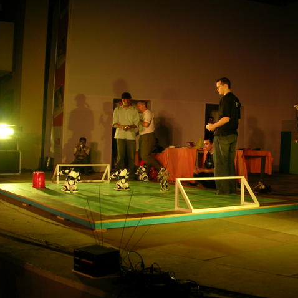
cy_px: 149
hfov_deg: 37.4
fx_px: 438
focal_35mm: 45
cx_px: 180
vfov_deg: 37.6
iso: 50
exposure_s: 1/146
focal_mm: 5.8
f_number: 2.8
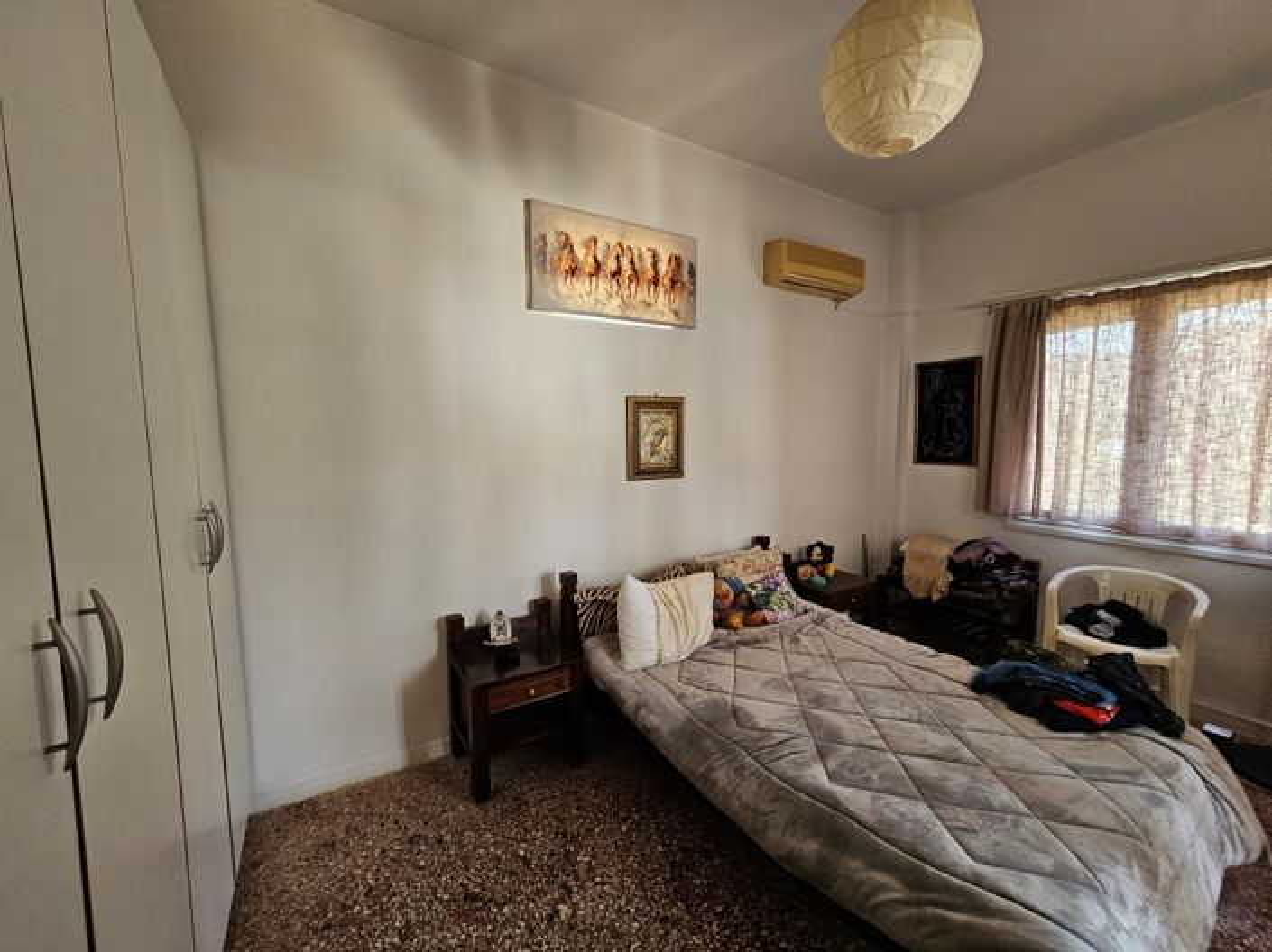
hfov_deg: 106.2
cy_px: 476
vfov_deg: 89.9
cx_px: 636
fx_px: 477
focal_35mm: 13
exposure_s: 1/50
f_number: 2.2
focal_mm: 2.2
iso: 125
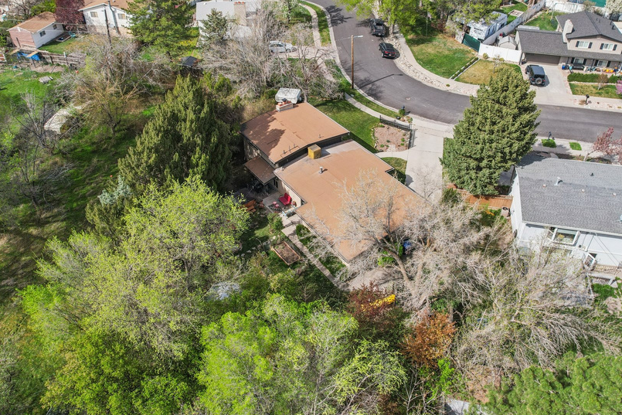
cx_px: 325
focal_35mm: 28
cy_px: 154
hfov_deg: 65.4
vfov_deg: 46.0
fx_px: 484
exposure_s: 1/80
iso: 140
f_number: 2.8
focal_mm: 8.4
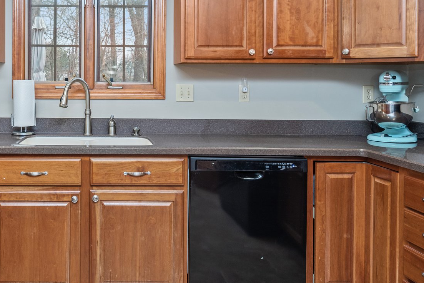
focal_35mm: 39
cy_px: 80
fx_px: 459
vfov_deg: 33.7
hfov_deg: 47.5
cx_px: 99
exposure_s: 1/25
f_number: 5.6
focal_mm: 21
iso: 400
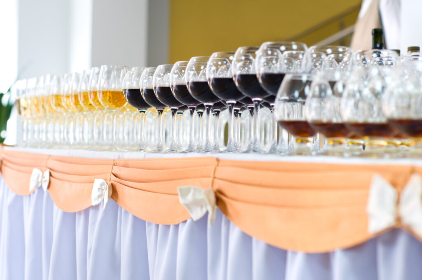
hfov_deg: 27.0
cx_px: 211
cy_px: 140
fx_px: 878
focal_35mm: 75
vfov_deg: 18.1
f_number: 2.8
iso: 500
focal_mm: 50
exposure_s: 1/125
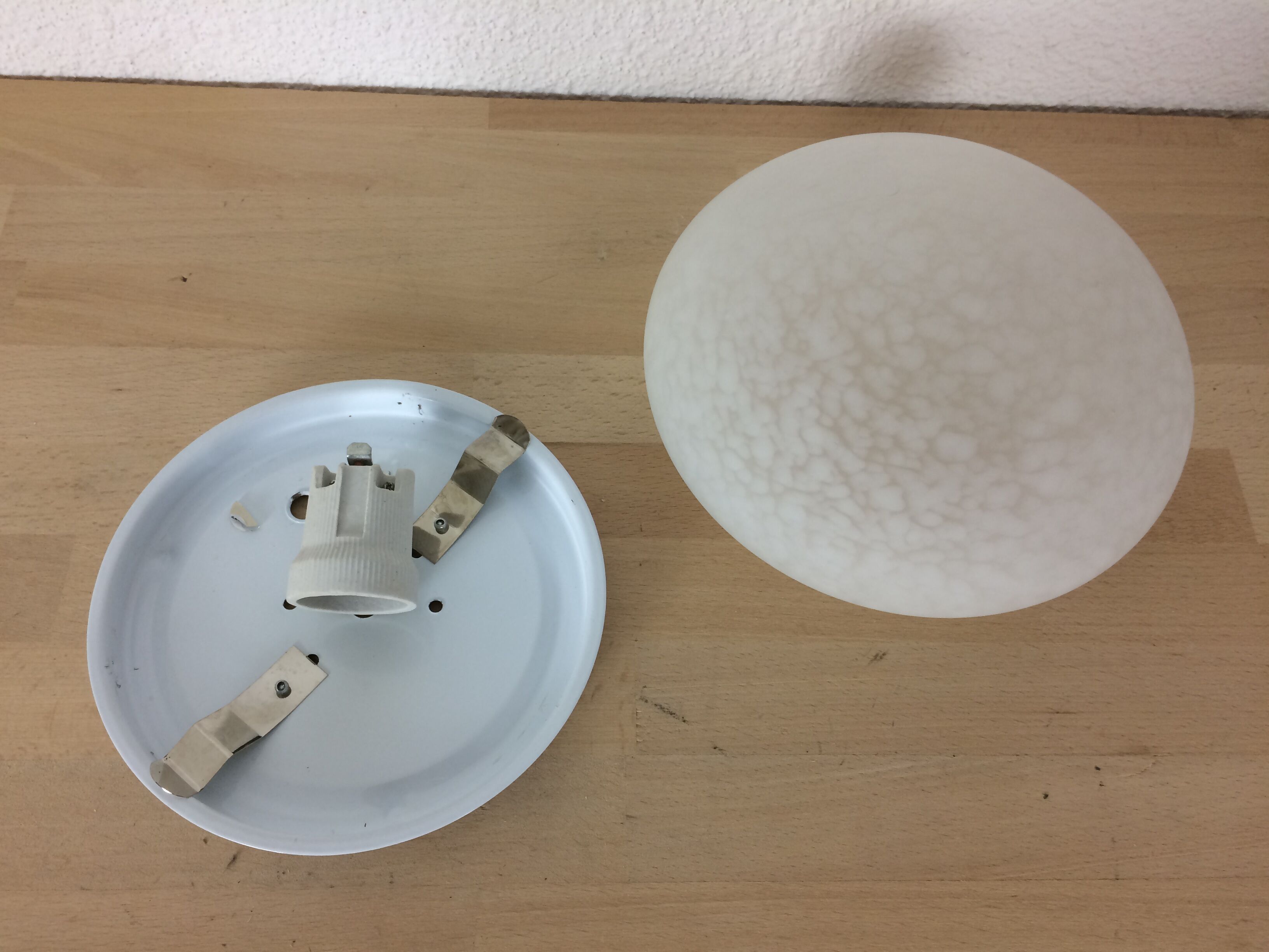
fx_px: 1063
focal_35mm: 29
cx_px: 634
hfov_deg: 61.7
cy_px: 476
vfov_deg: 48.2
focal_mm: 4.15
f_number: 2.2
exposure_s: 1/33
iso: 50
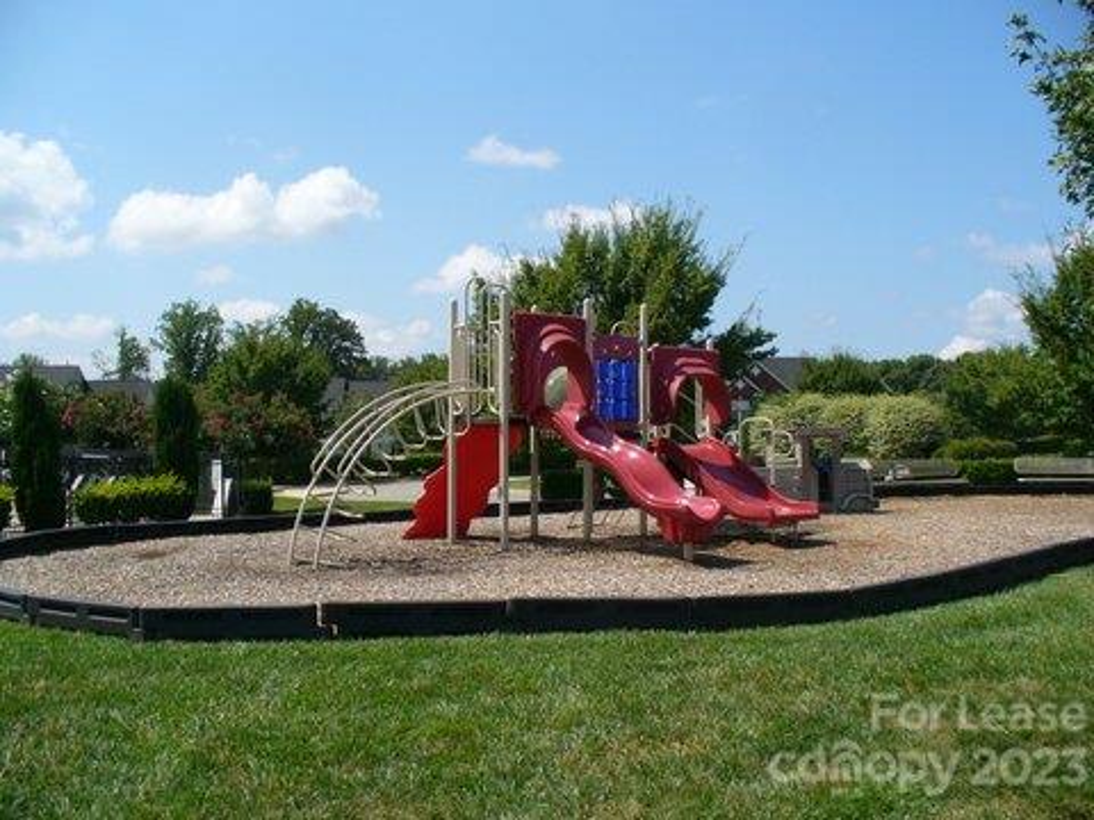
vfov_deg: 38.7
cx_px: 547
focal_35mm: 37
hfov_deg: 50.1
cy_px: 410
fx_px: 1169
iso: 80
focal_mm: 6.1
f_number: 5.6
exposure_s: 1/320
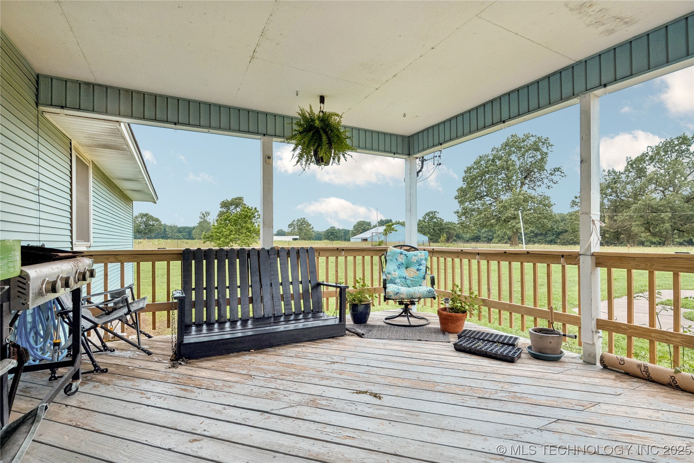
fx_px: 308
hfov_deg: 96.7
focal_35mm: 16
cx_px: 347
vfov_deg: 73.7
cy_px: 232
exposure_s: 1/200
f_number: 11
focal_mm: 16
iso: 1250
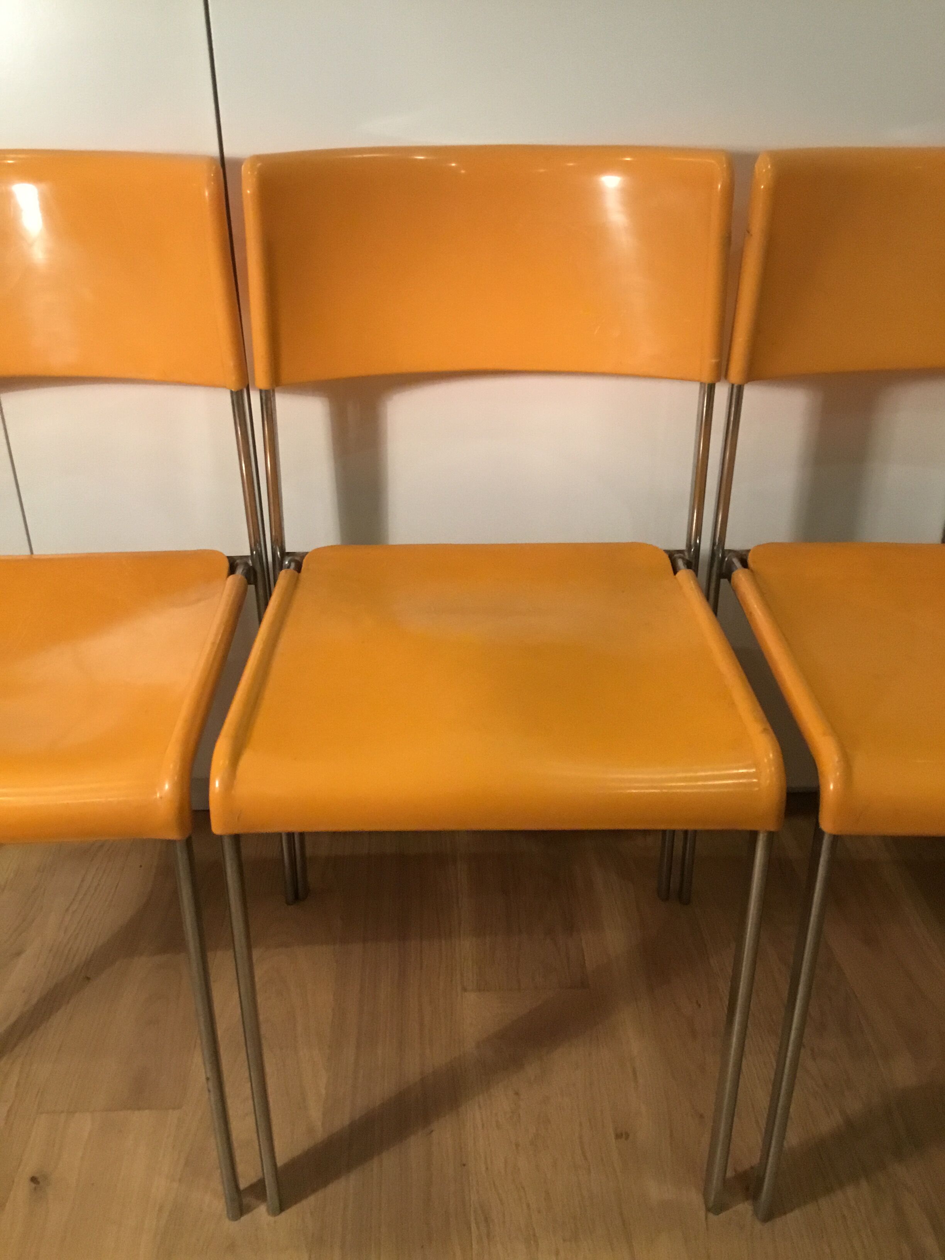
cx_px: 472
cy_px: 630
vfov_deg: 58.4
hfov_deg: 45.4
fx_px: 1128
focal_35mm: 31
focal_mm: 3.3
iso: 200
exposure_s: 1/33
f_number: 2.4
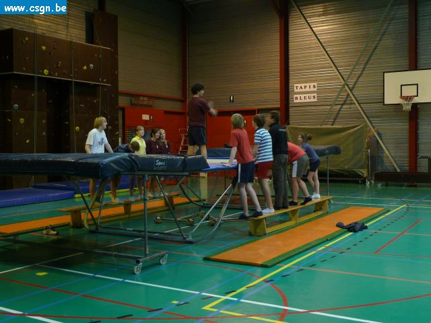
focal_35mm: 41
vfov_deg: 35.1
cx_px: 216
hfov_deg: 45.8
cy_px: 162
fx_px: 510
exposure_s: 1/8
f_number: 3.4
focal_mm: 5
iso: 100
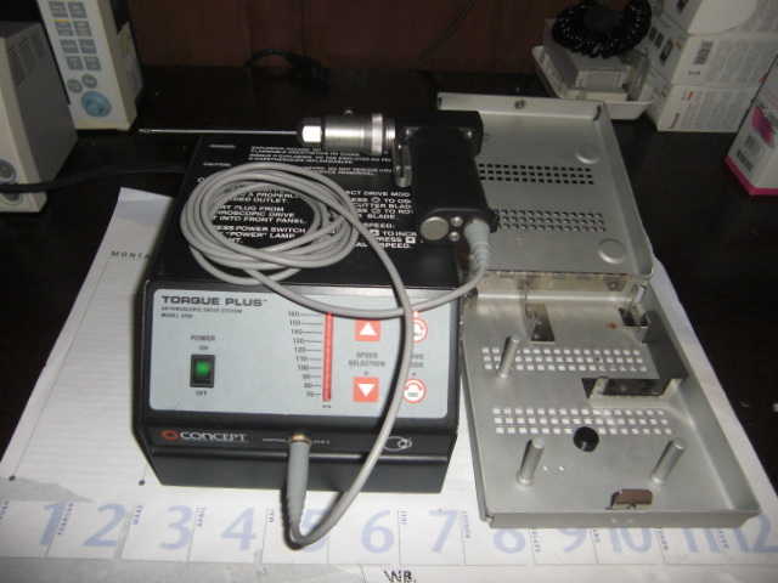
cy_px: 292
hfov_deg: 63.4
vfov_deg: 49.7
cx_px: 389
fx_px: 629
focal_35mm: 28
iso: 200
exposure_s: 1/60
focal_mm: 4.9
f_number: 2.6
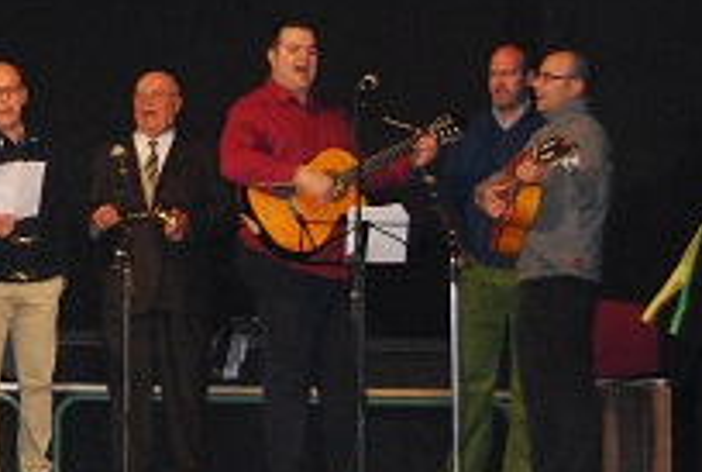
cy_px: 64
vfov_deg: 8.0
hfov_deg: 11.5
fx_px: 3381
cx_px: -203
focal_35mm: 173
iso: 1600
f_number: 4.8
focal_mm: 38
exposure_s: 1/60
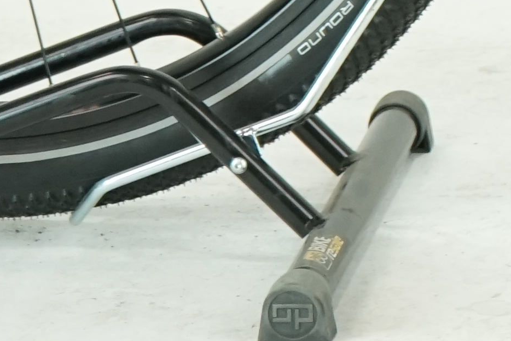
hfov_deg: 5.8
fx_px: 4923
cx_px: 982
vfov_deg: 3.8
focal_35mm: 347
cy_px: -748
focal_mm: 54
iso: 1600
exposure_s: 1/200
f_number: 5.6
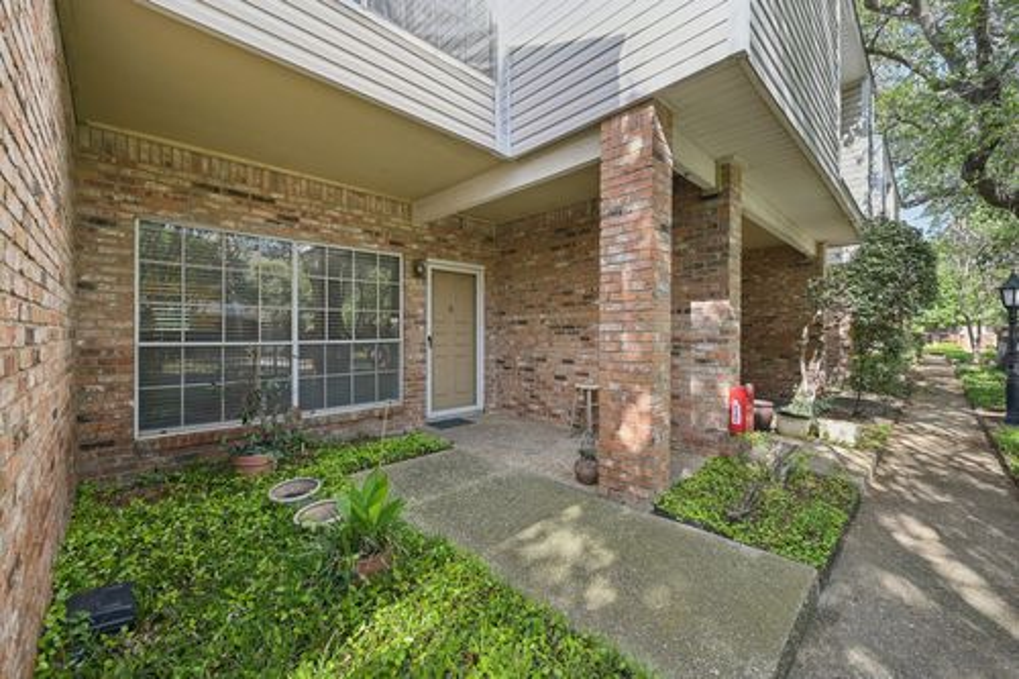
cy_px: 340
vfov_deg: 81.2
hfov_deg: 104.3
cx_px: 510
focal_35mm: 14
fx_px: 396
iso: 100
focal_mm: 14
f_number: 9
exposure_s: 1/15
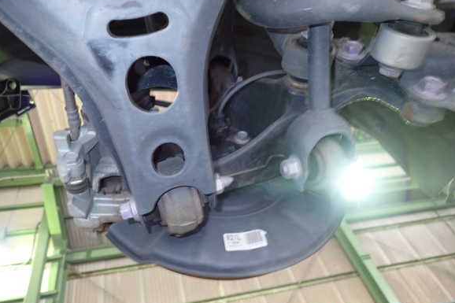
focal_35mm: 27
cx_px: 221
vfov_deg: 47.9
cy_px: 152
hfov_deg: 67.4
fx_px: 341
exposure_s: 1/4
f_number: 5.6
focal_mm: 4.5
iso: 500
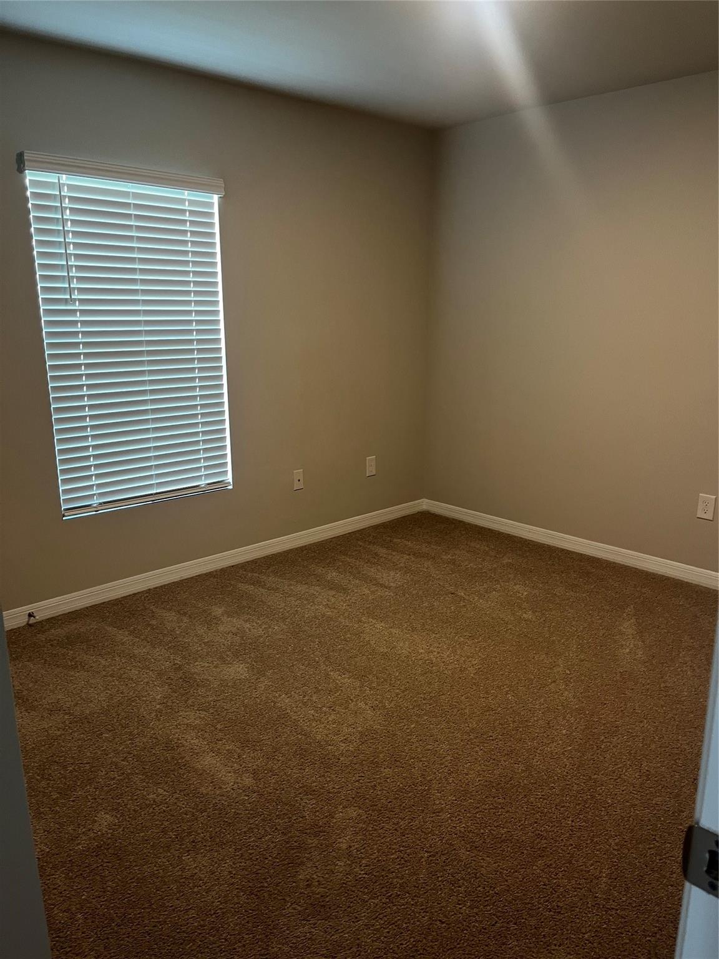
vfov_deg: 67.3
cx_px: 360
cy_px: 480
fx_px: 720
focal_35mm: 26
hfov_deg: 53.1
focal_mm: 5.1
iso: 160
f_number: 1.6
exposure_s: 1/60
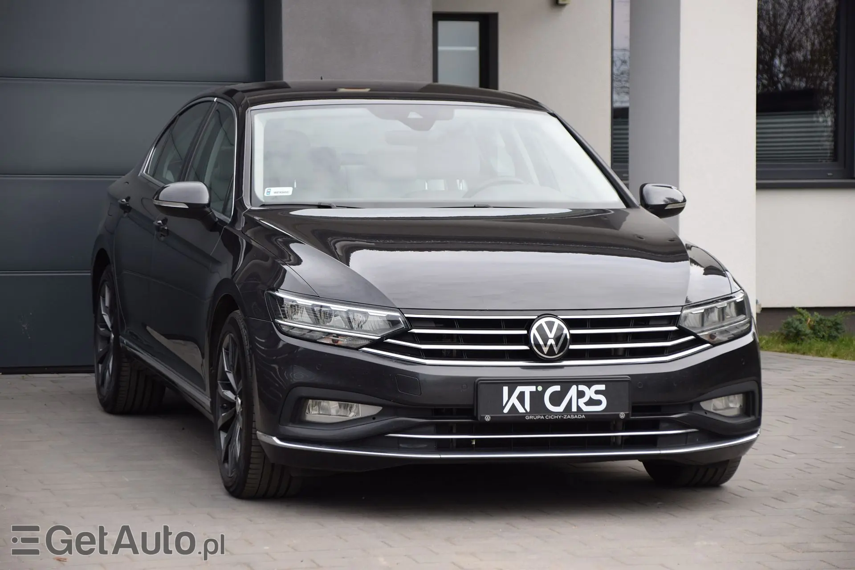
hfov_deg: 16.1
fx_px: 3028
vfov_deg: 10.8
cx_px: 428
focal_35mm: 128
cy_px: 285
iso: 320
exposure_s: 1/500
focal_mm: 85
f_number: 5.3
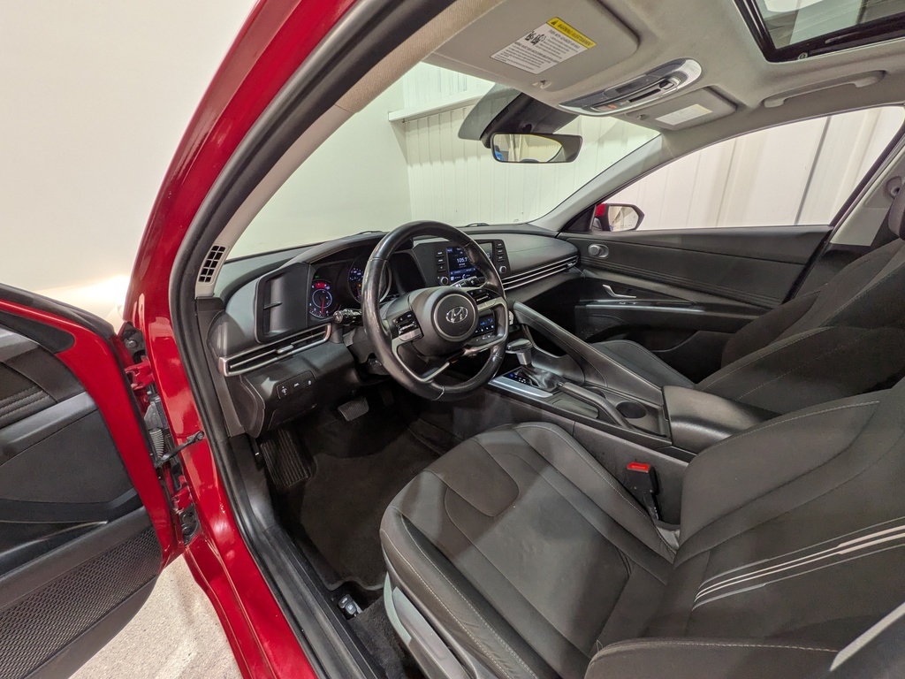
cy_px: 340
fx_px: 366
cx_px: 452
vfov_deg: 85.7
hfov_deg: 102.1
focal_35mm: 14
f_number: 2.2
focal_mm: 1.83
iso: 58
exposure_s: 1/33.3
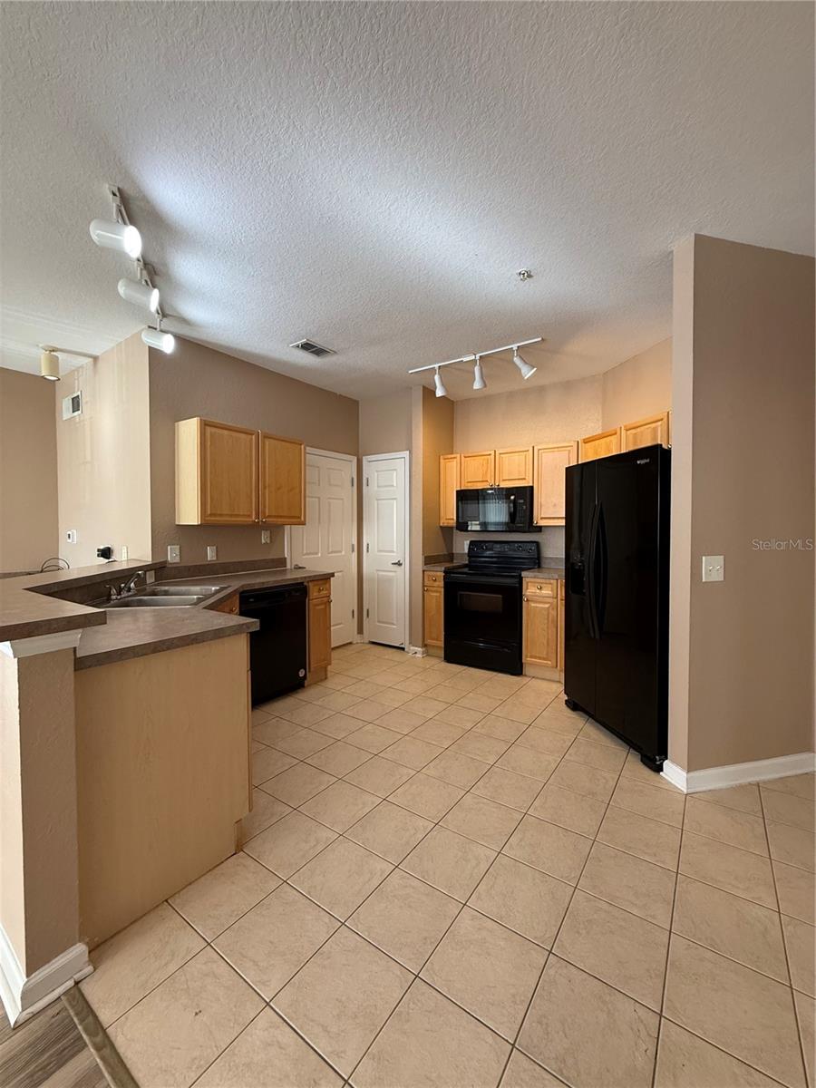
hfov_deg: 85.7
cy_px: 544
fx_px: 440
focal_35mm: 14
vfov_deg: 102.1
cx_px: 408
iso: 200
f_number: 2.2
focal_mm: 2.22
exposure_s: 1/120
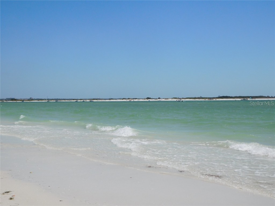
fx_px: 357
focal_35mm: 45
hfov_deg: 42.1
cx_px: 138
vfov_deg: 32.2
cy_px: 103
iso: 125
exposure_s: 1/640
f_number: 8
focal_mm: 8
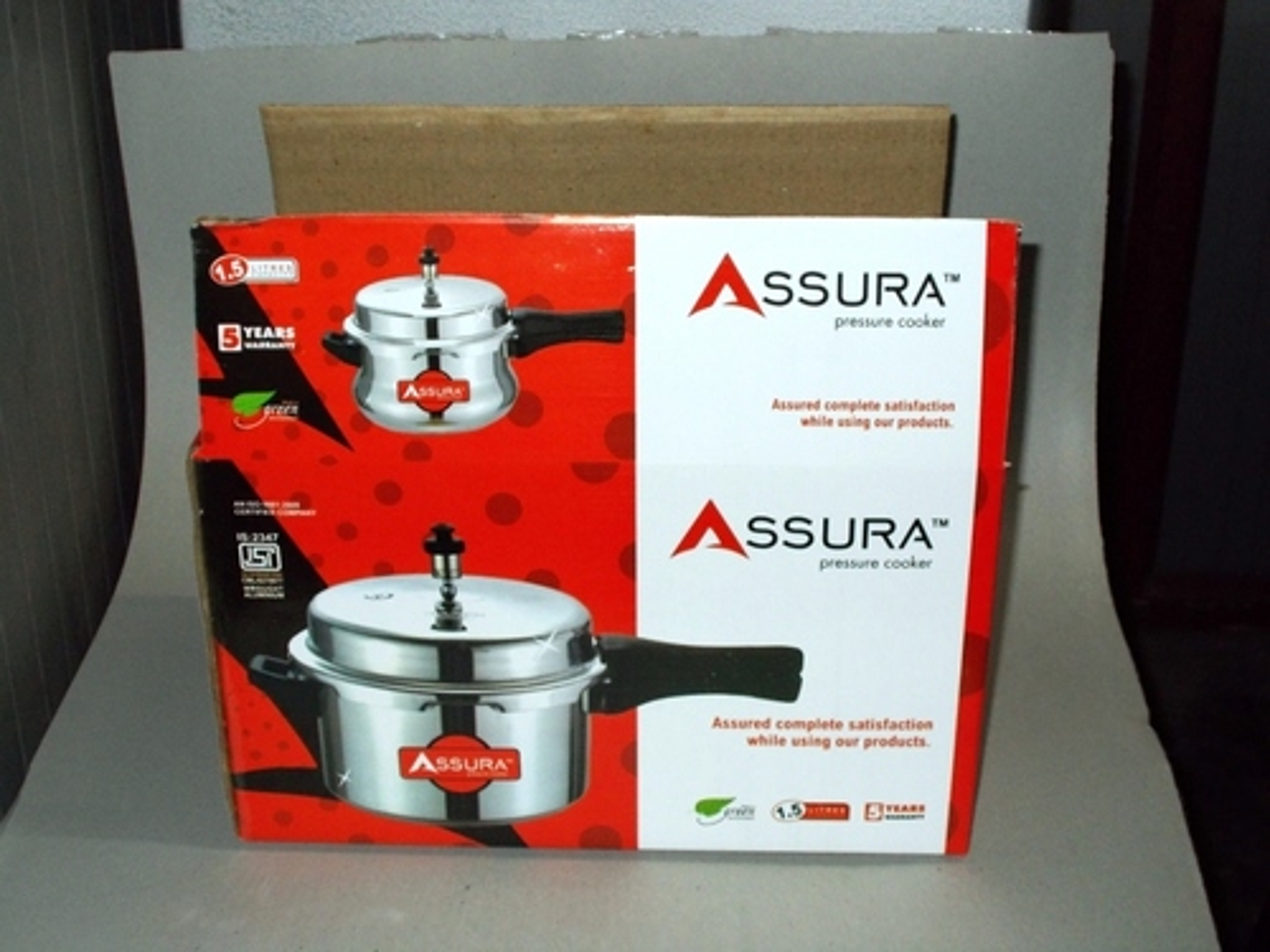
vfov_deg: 29.1
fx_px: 1834
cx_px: 635
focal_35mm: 50
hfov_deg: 38.2
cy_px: 476
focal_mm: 9
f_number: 4.5
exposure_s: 1/30
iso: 200
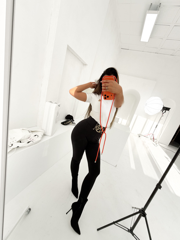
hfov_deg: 85.7
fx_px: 97
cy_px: 120
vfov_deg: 102.1
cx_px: 90
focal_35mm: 14
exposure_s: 1/500
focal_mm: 2.22
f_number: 2.2
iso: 40
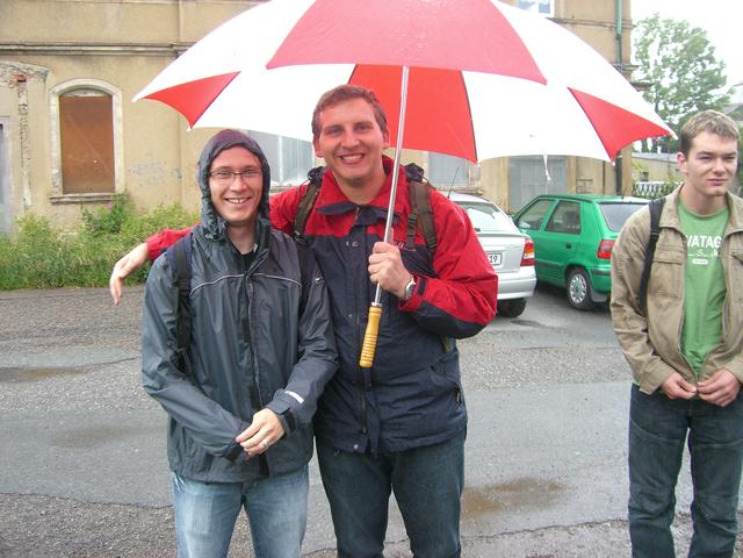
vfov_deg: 37.7
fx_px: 816
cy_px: 279
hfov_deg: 49.0
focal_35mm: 38
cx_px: 372
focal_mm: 6.2
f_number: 2.7
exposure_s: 1/100
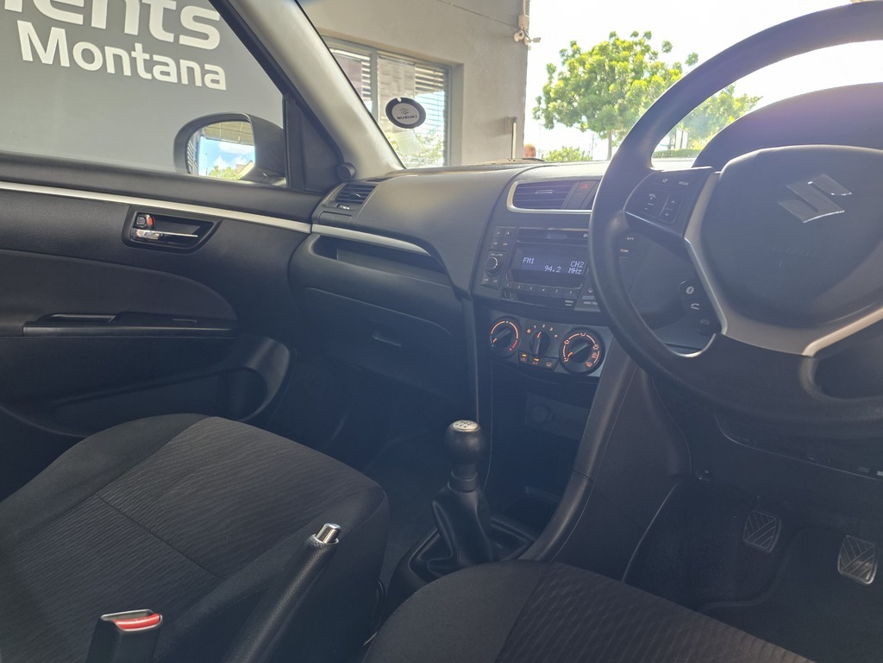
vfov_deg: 58.9
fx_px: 587
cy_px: 332
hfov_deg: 73.9
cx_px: 442
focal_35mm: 23
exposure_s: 1/100
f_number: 1.7
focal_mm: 6.25
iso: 320
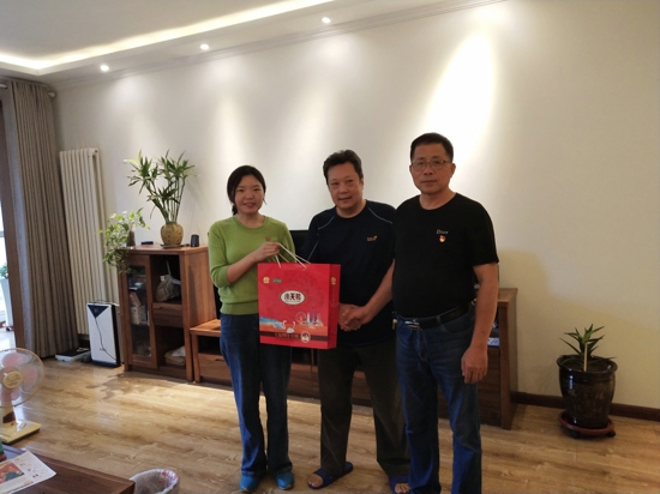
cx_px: 330
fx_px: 572
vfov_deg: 46.8
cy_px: 247
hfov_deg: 60.0
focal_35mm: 30
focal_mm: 3.95
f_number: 1.8
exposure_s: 1/33.3
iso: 738
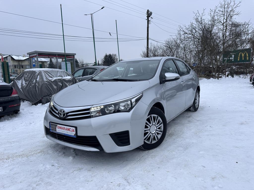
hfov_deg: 71.6
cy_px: 95
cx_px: 127
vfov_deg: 56.8
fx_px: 176
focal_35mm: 24
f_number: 1.78
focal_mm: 6.86
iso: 80
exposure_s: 1/1144
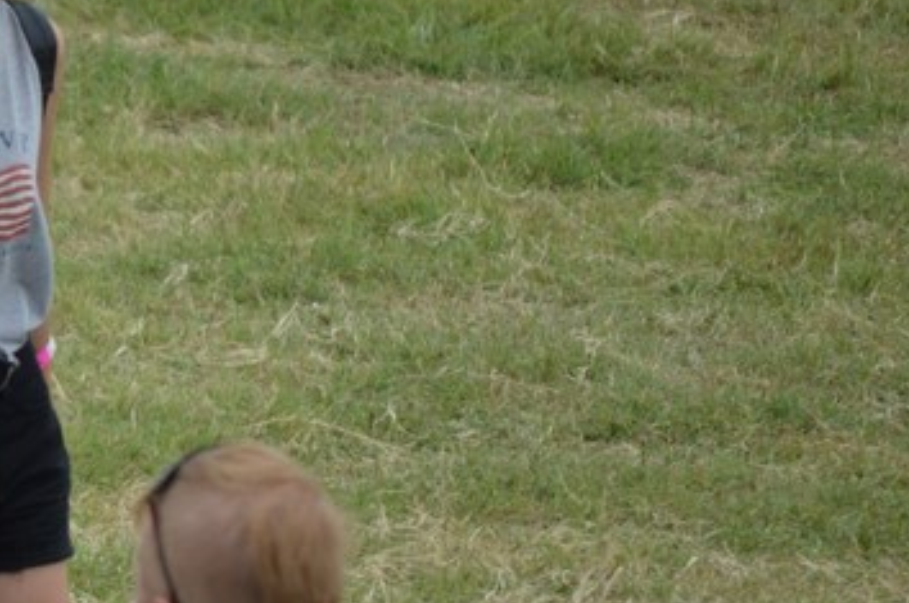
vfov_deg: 1.8
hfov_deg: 2.7
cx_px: -226
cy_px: 205
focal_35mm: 763
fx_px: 19239
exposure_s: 1/1600
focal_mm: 200
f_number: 5.6
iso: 400
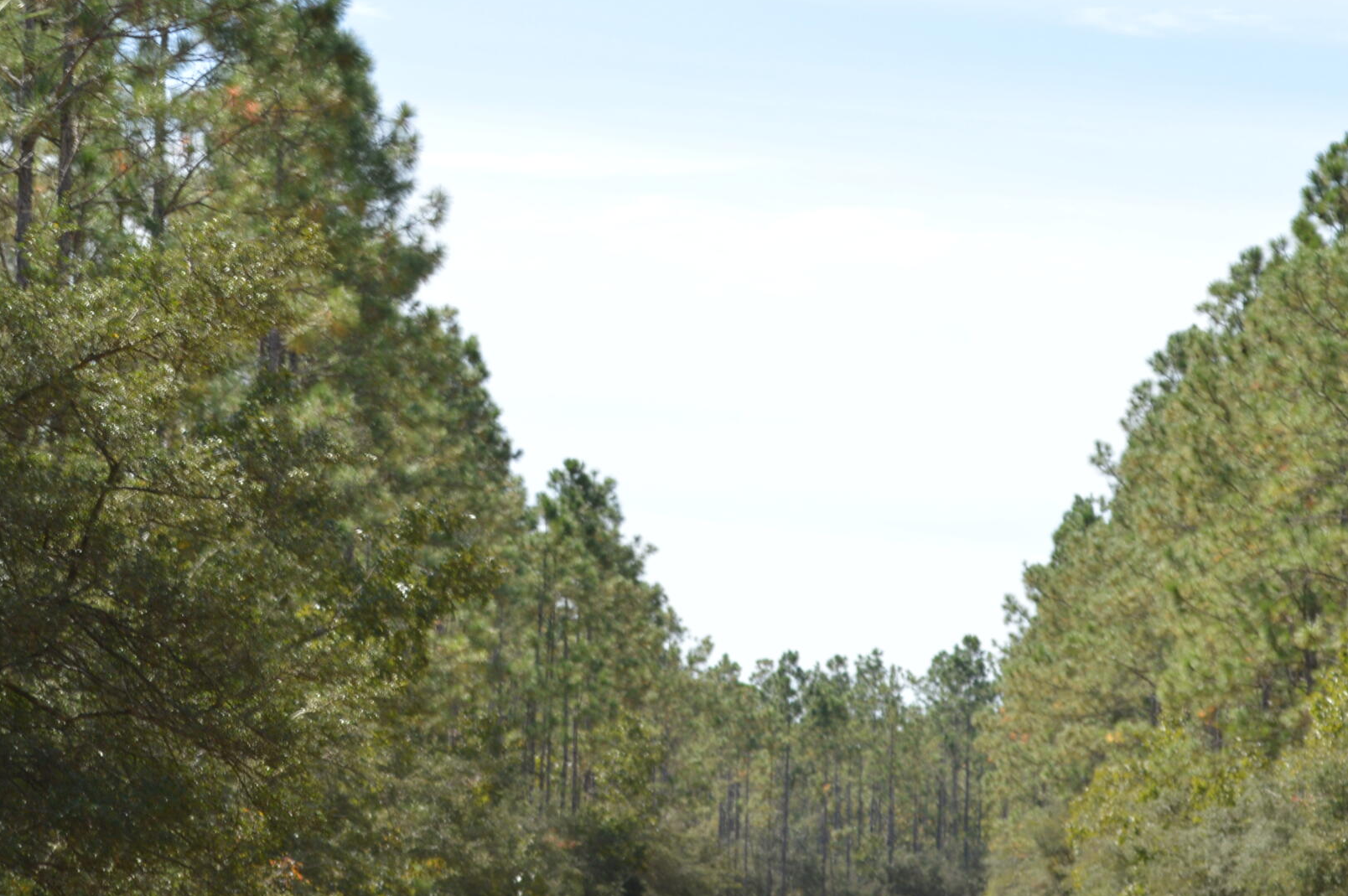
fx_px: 5759
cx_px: 572
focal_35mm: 154
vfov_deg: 8.9
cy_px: 422
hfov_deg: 13.3
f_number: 8
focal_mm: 55
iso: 100
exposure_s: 1/160
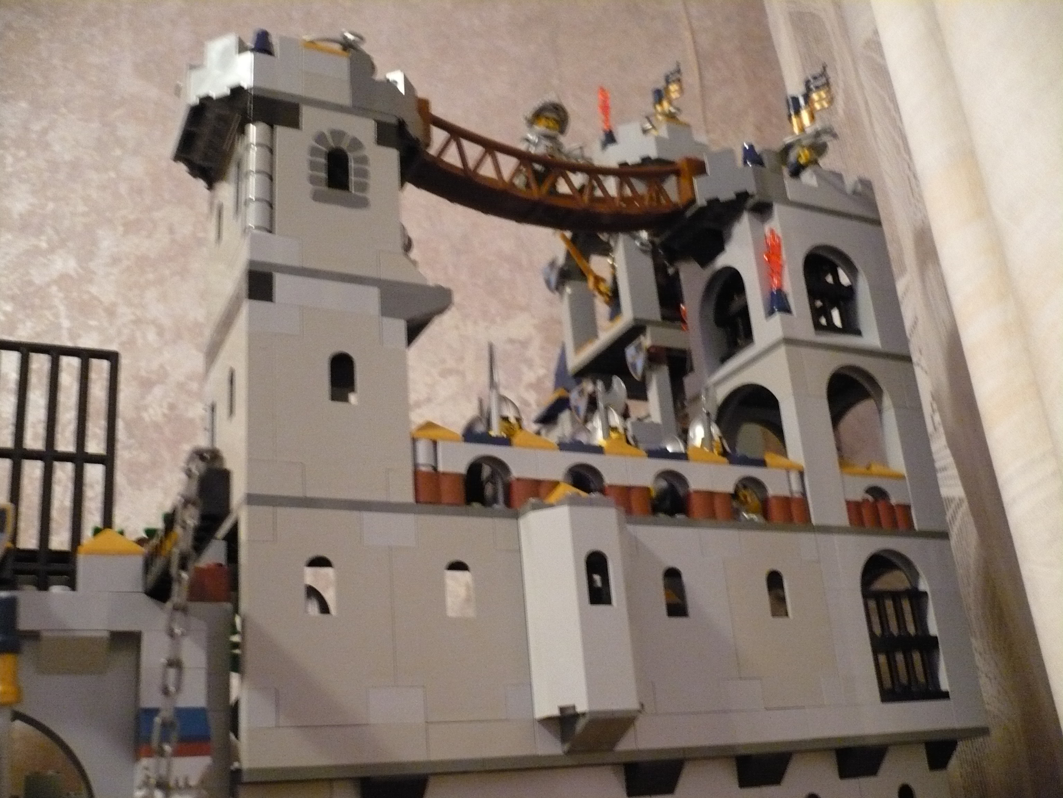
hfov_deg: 52.6
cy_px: 399
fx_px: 1075
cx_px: 532
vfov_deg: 40.7
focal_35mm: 35
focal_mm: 5.8
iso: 400
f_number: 2.8
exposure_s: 1/4
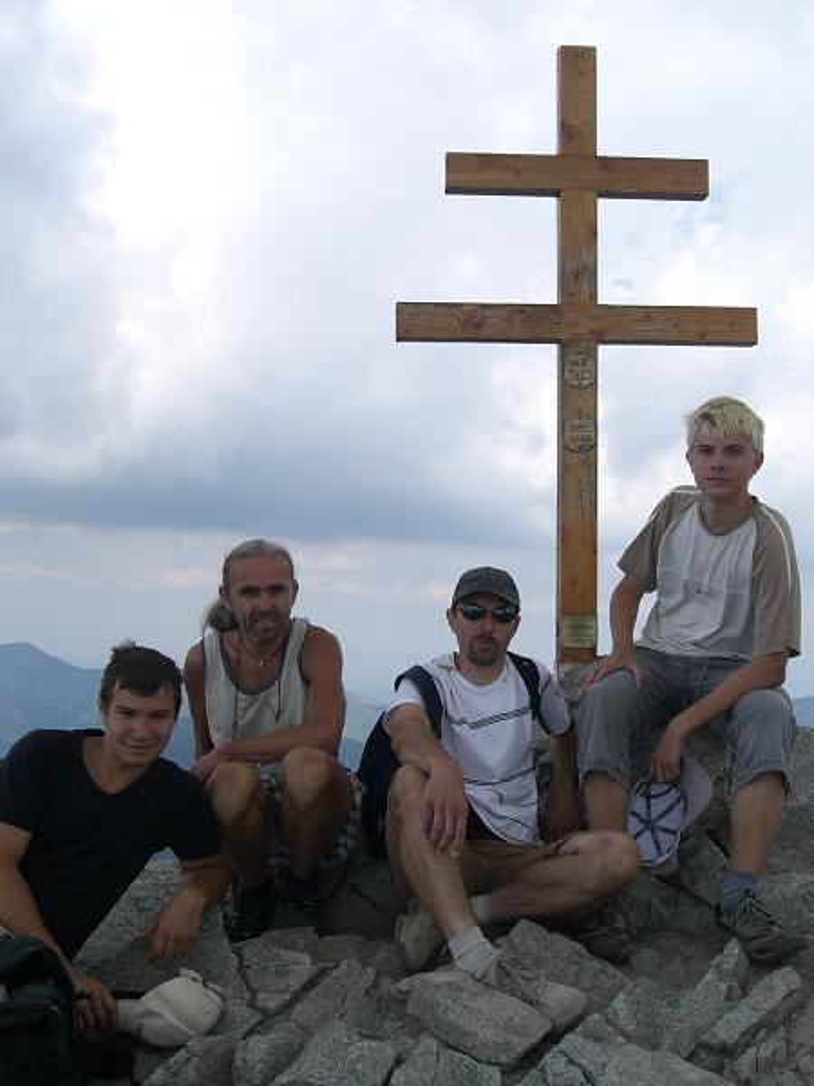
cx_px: 407
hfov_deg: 37.7
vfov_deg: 49.0
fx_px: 1191
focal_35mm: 38
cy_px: 543
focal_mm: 6.3
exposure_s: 1/640
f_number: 4.4
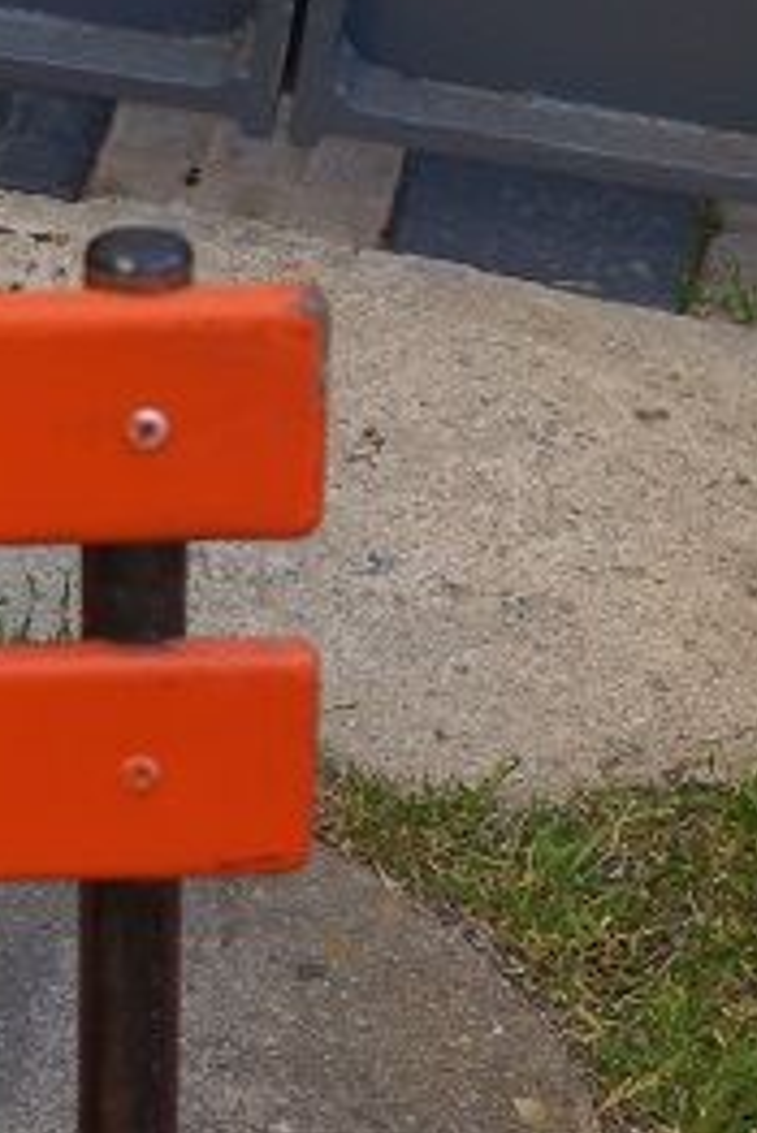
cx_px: -547
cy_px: 1062
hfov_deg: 9.0
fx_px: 4599
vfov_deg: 13.9
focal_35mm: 146
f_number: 5
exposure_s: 1/80
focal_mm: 26
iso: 100
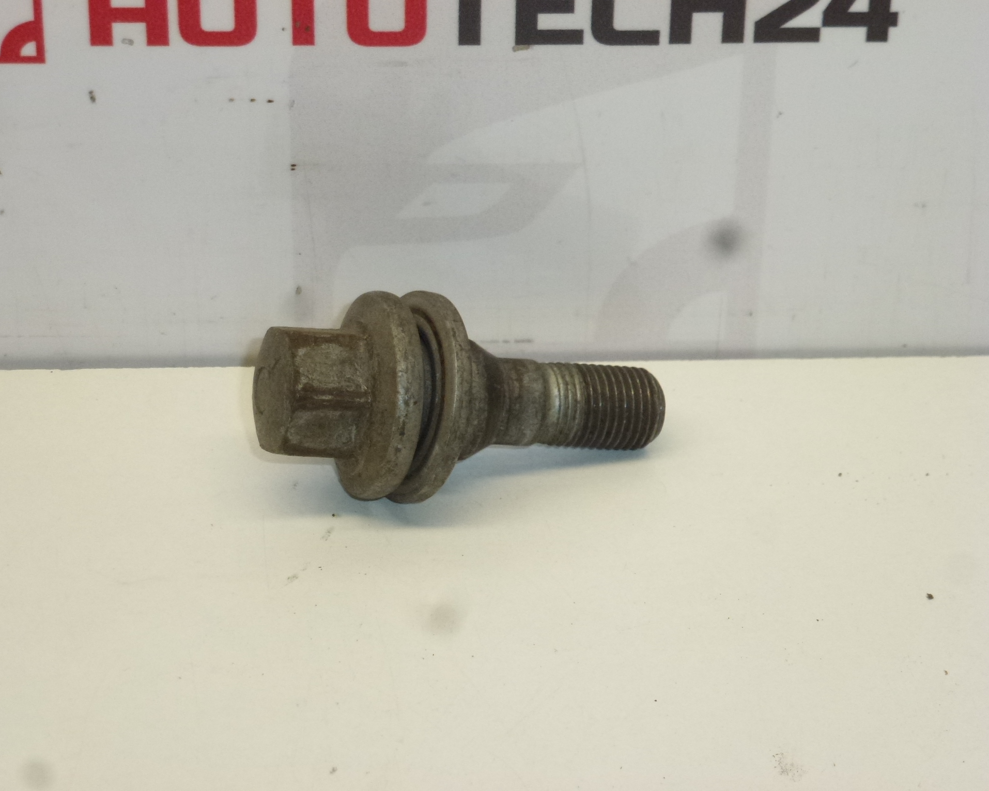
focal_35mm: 118
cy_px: 395
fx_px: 3454
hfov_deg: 16.3
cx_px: 464
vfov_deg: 13.1
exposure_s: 1/200
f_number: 5.1
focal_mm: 20.2
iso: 400
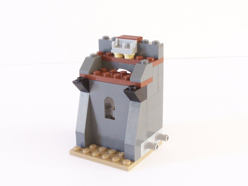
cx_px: 124
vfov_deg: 24.8
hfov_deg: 32.7
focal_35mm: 59
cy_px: 93
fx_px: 423
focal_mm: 9.8
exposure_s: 1/10
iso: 400
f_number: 8
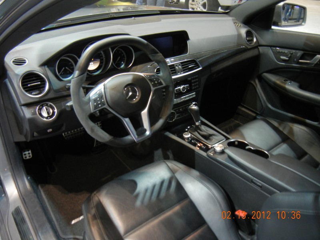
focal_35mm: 30
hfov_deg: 60.0
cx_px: 160
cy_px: 120
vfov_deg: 46.8
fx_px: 277
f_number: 3.5
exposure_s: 1/17.6
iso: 400
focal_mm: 5.4
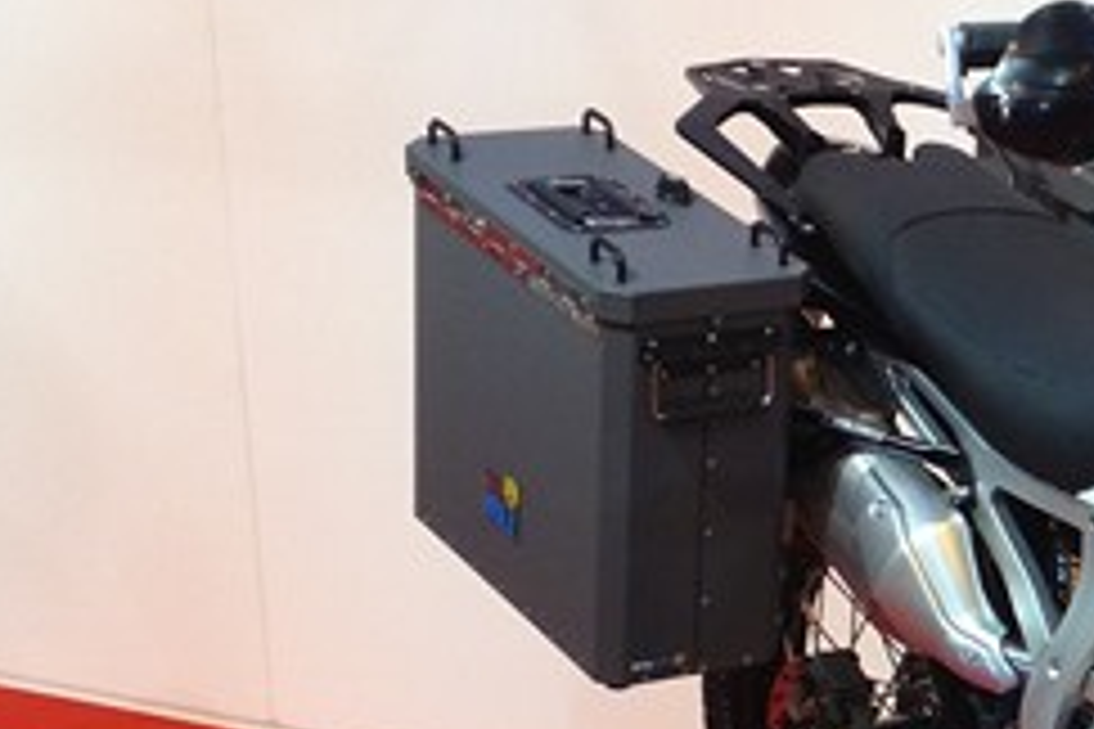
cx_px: 1270
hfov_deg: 17.1
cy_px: 680
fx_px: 3494
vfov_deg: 11.8
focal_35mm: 115
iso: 64
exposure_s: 1/40
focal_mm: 4.3
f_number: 2.4
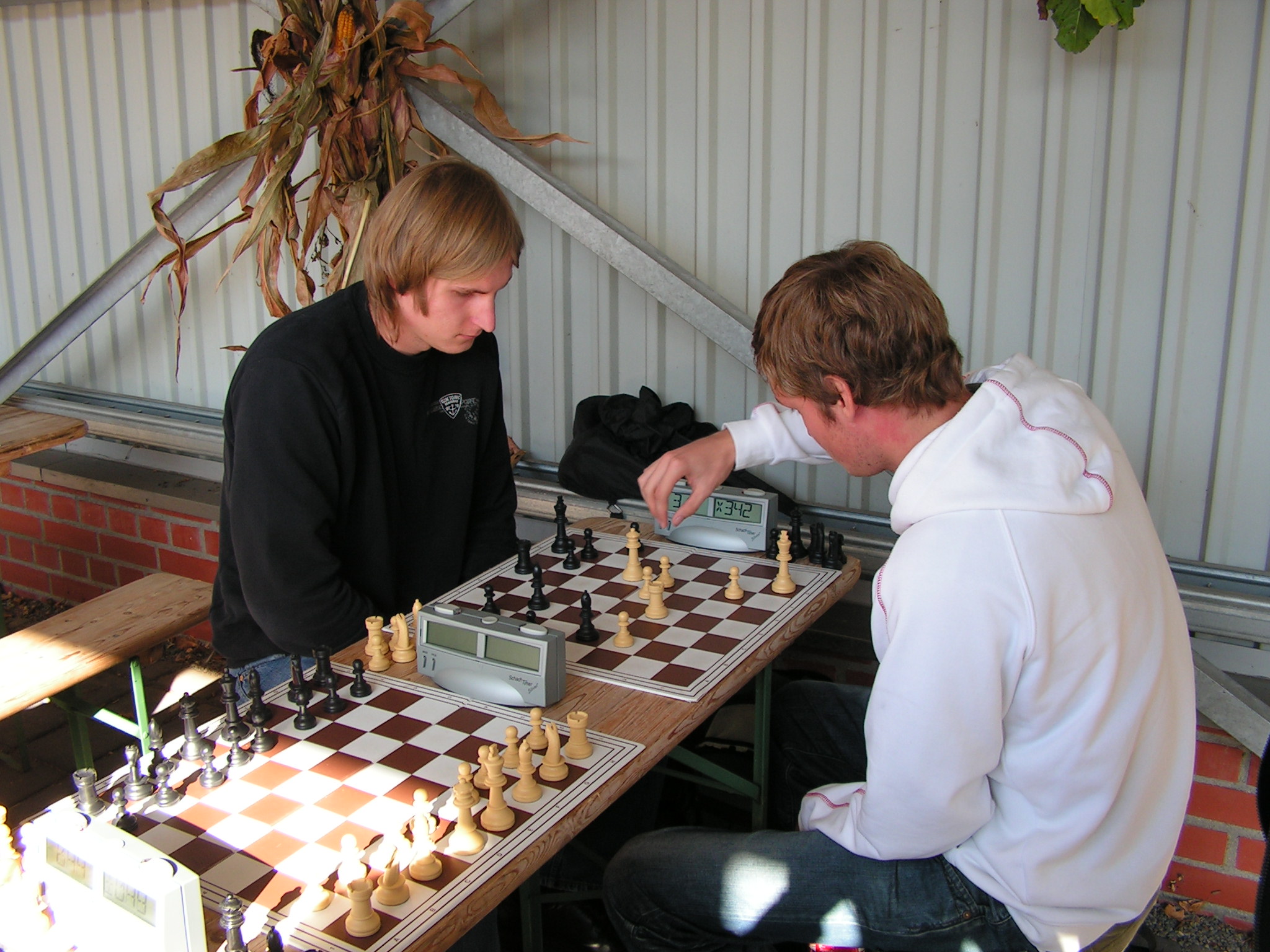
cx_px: 635
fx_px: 1321
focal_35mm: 36
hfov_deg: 51.4
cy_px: 476
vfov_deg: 39.7
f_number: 3.2
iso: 64
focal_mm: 6
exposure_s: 1/100
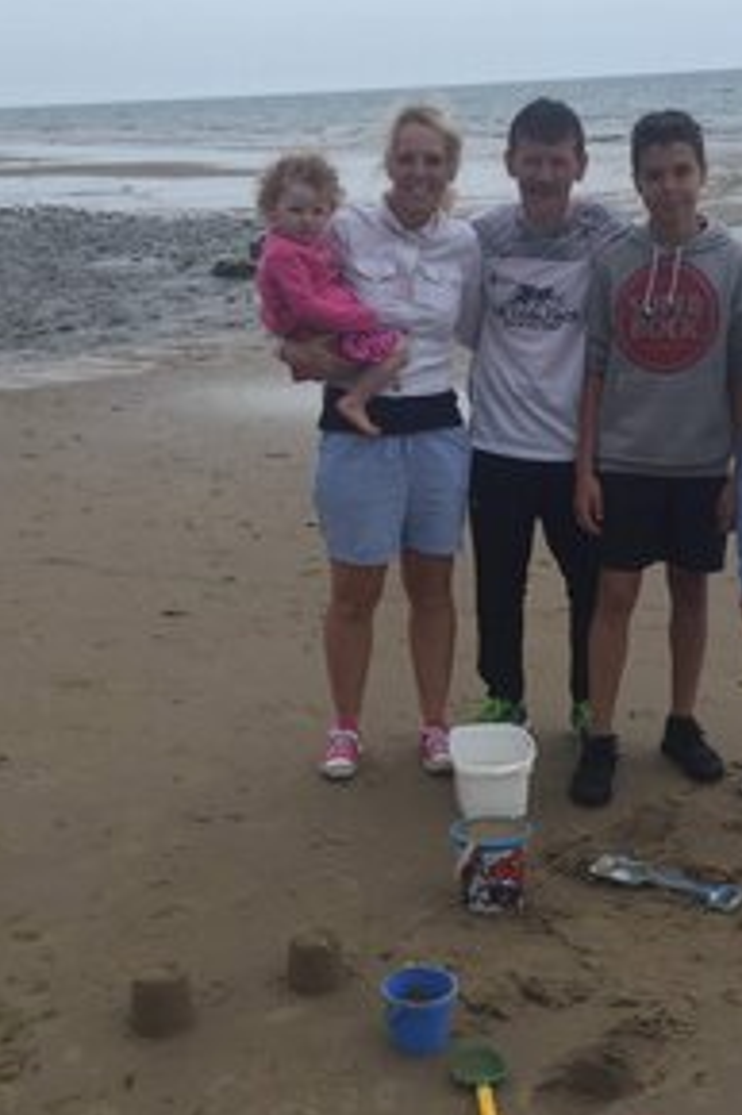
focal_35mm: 50
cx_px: 496
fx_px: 1548
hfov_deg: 26.8
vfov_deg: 39.6
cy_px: 577
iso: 32
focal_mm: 4.15
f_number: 2.2
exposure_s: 1/1799
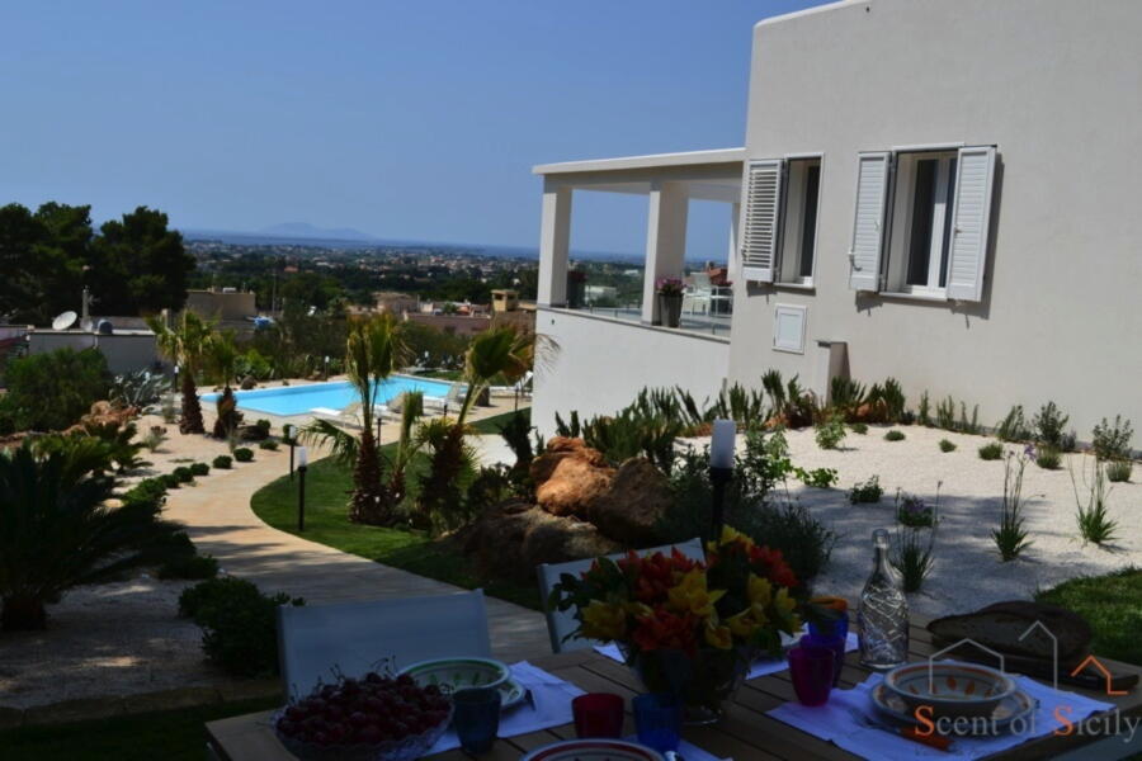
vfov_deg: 40.0
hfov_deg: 57.2
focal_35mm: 33
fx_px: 1047
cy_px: 380
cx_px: 571
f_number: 10
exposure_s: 1/400
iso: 100
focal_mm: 22
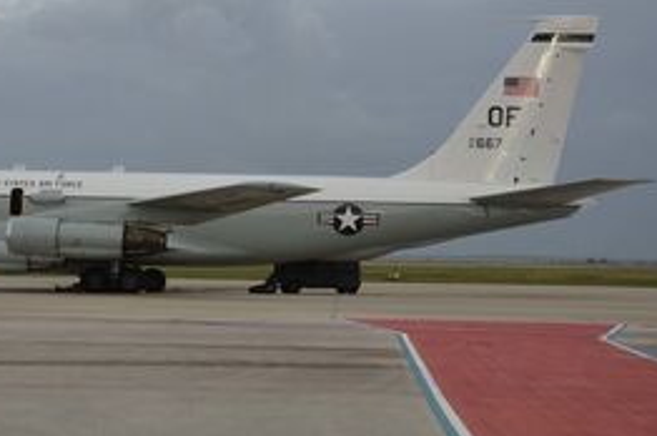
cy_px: 189
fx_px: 1586
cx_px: 186
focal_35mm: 87
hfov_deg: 23.2
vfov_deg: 15.7
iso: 200
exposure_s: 1/200
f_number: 7.1
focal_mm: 38
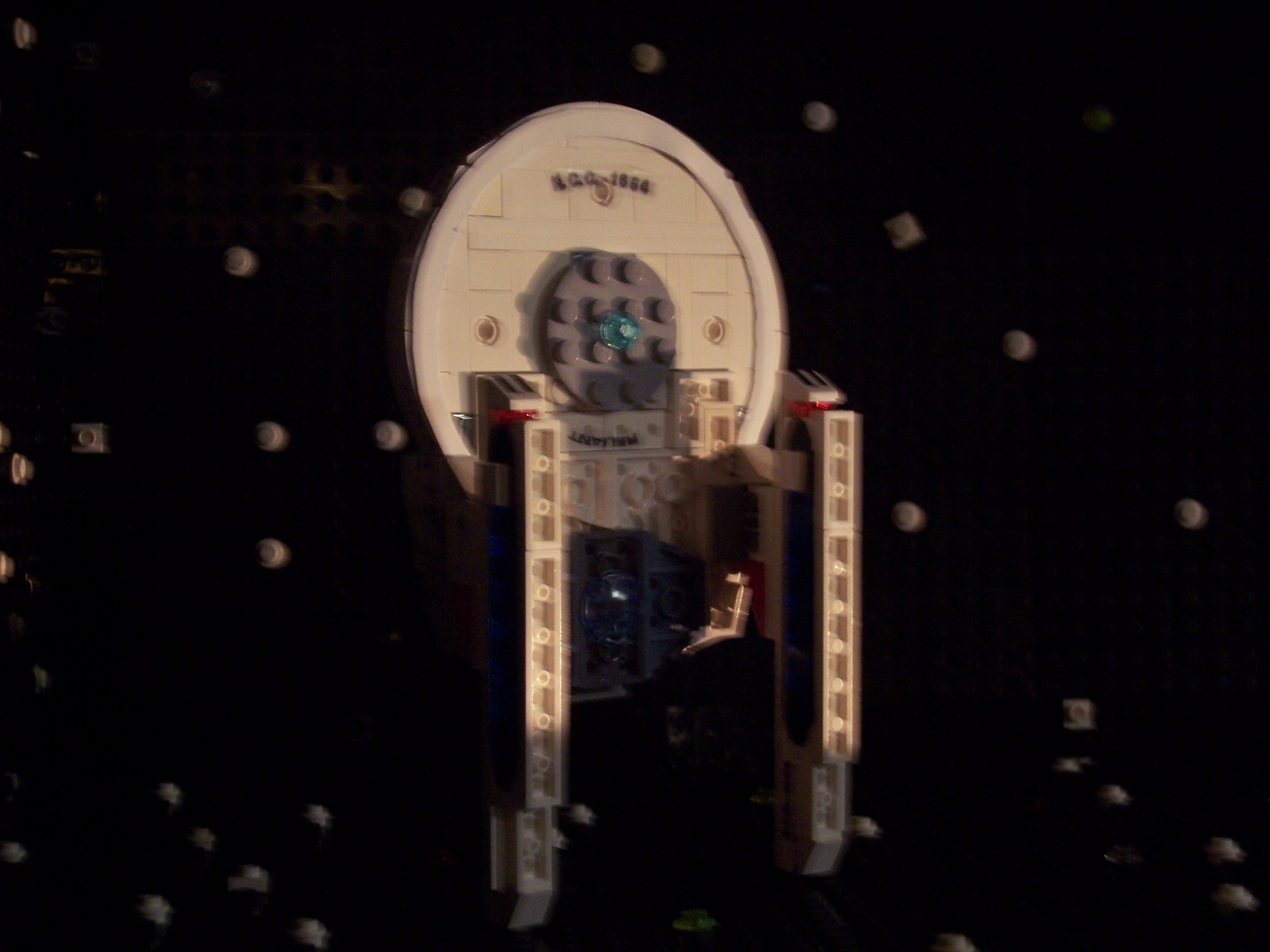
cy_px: 476
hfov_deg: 29.8
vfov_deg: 22.6
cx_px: 635
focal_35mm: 65
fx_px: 2385
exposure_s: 1/8
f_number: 4
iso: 200
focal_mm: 13.3
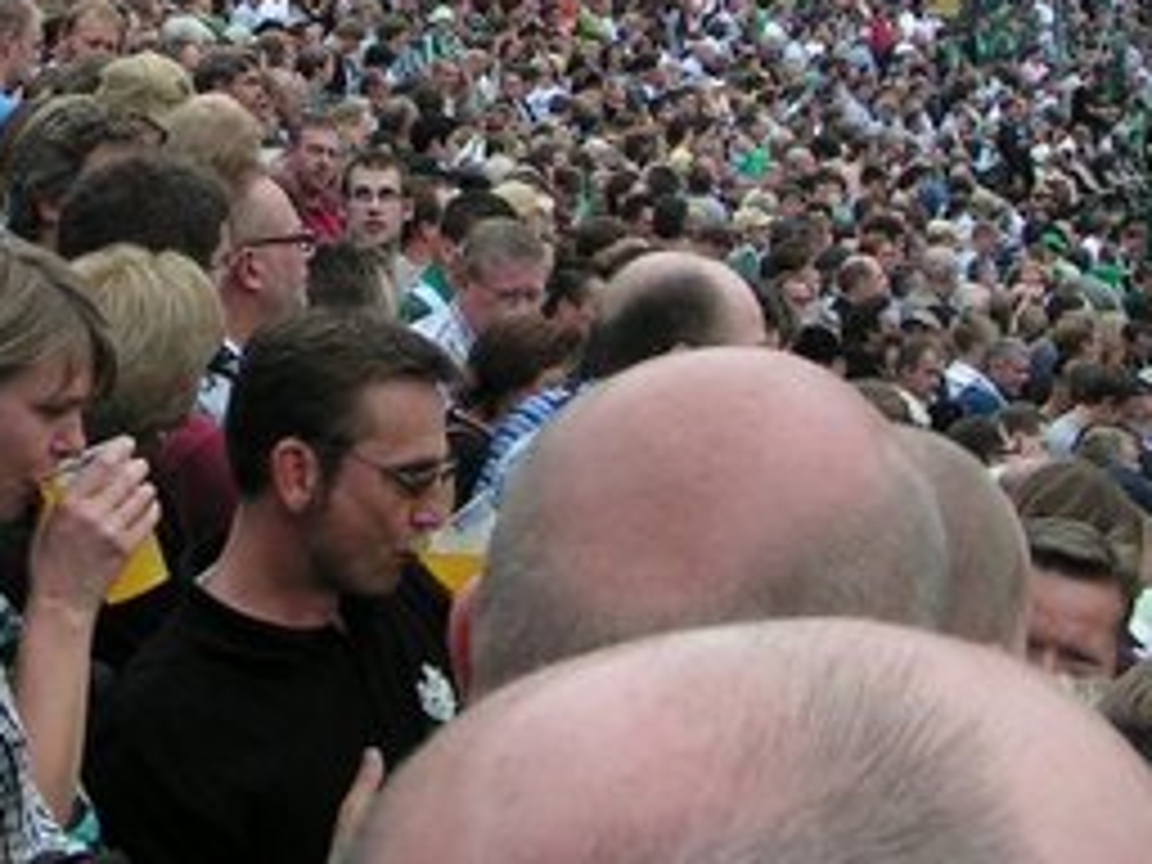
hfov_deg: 21.7
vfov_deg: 16.4
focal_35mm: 89
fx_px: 2962
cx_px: 234
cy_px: 76
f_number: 4.5
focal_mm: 5.8
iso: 50
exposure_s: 1/160
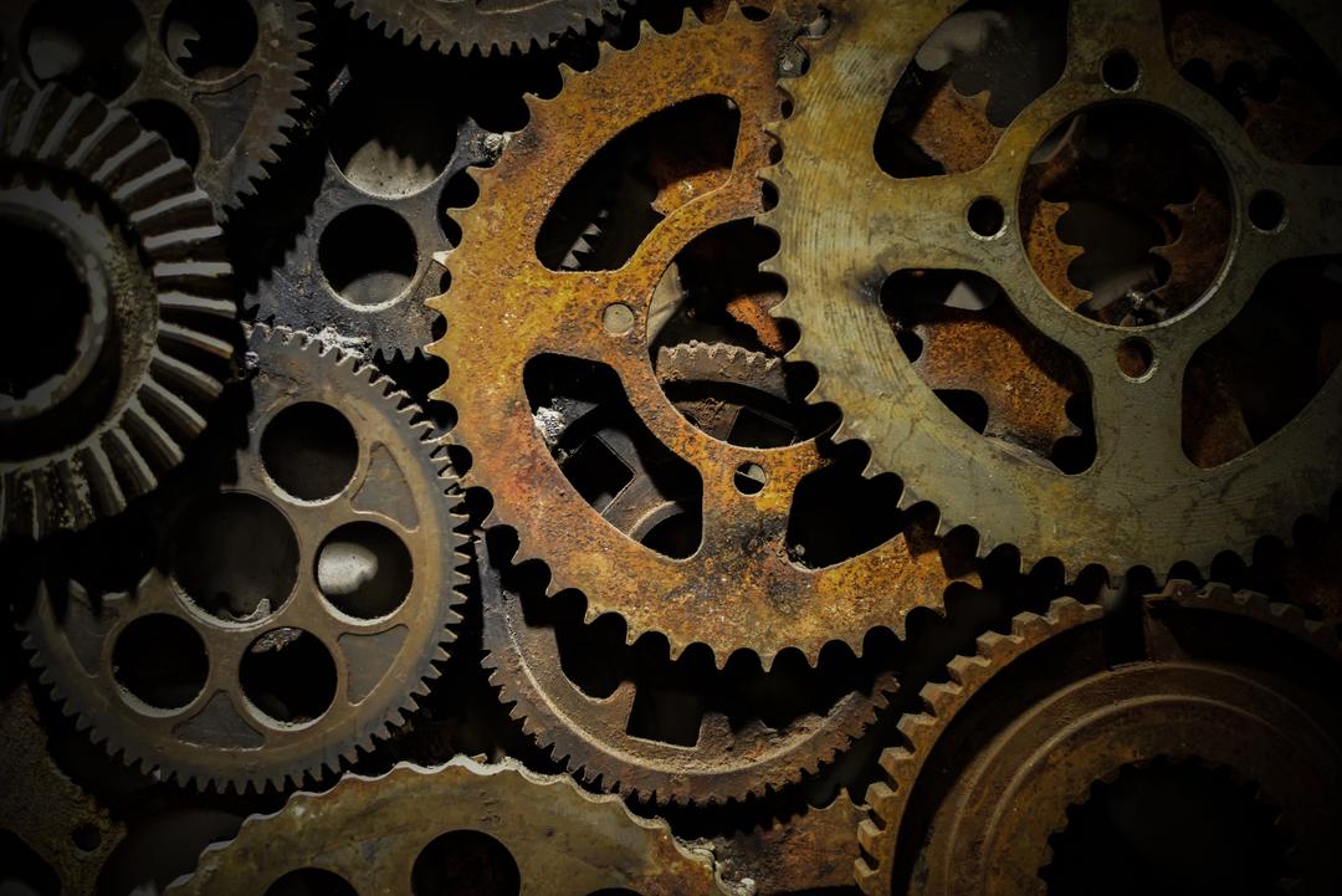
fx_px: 1865
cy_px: 448
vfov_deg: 27.0
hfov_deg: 39.6
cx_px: 671
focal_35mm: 50
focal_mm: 50
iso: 800
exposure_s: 1/100
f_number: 2.2
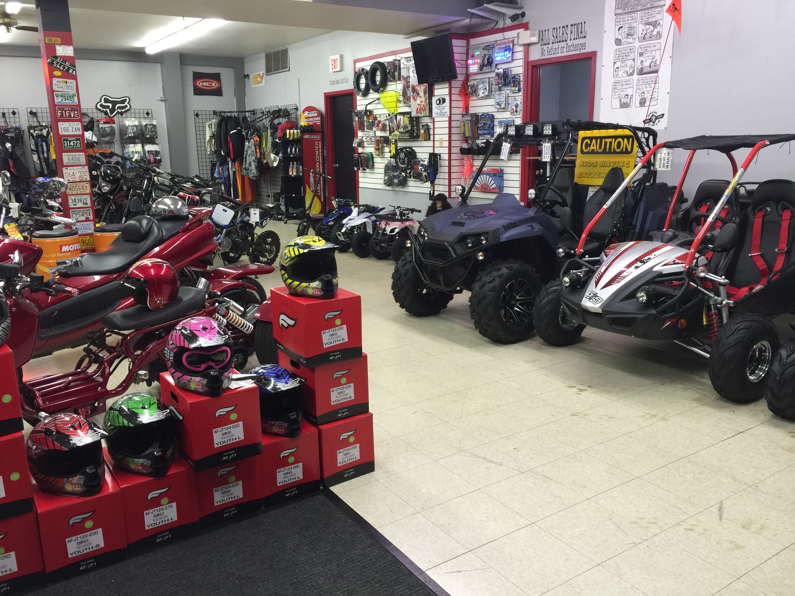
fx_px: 666
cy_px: 298
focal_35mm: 29
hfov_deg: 61.7
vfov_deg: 48.2
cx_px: 398
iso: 50
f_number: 2.2
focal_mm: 4.15
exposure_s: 1/15
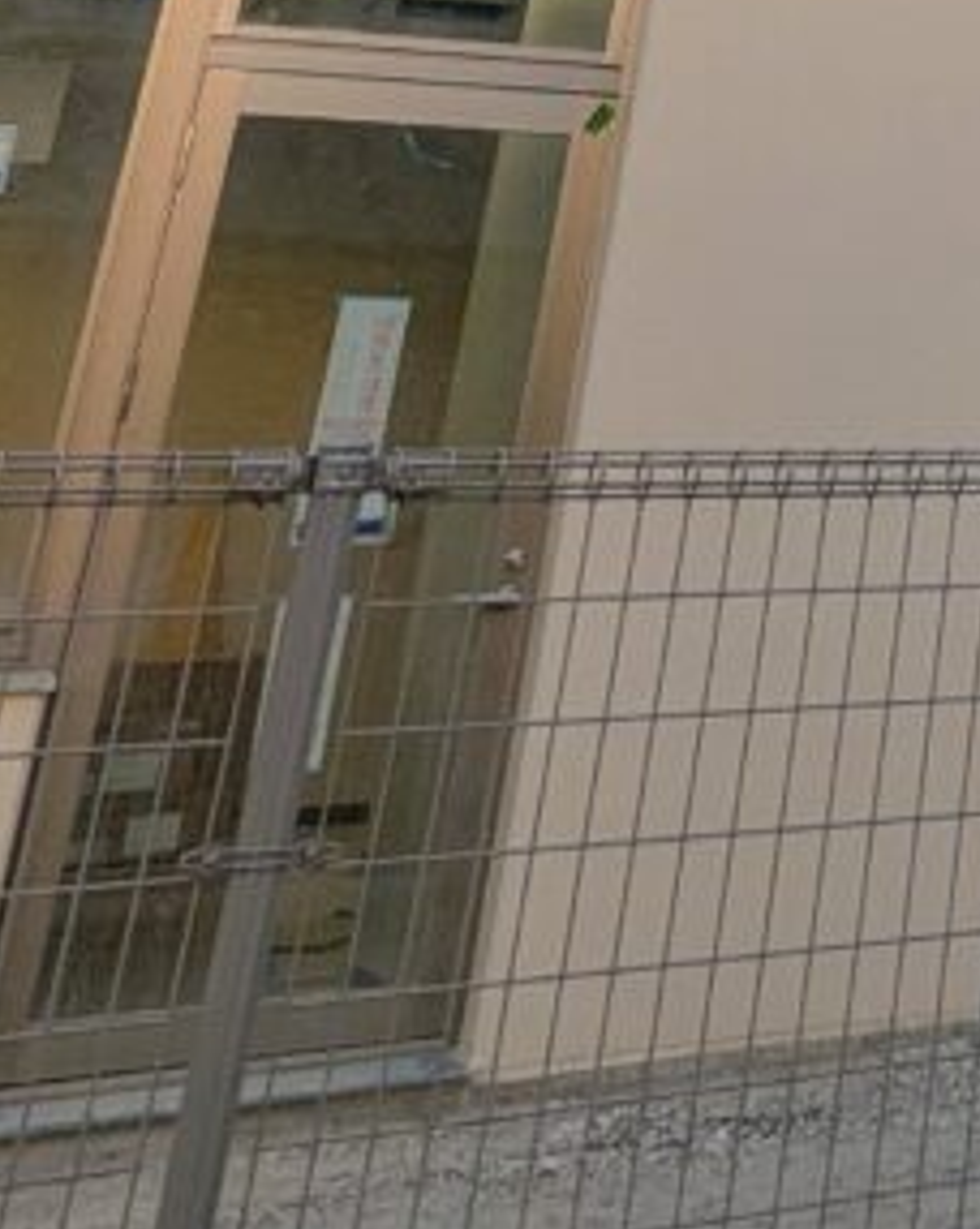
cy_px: -614
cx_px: 1908
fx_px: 2543
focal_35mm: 70
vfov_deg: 22.4
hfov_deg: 16.8
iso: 36
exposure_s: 1/234
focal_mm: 2.35
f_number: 2.2
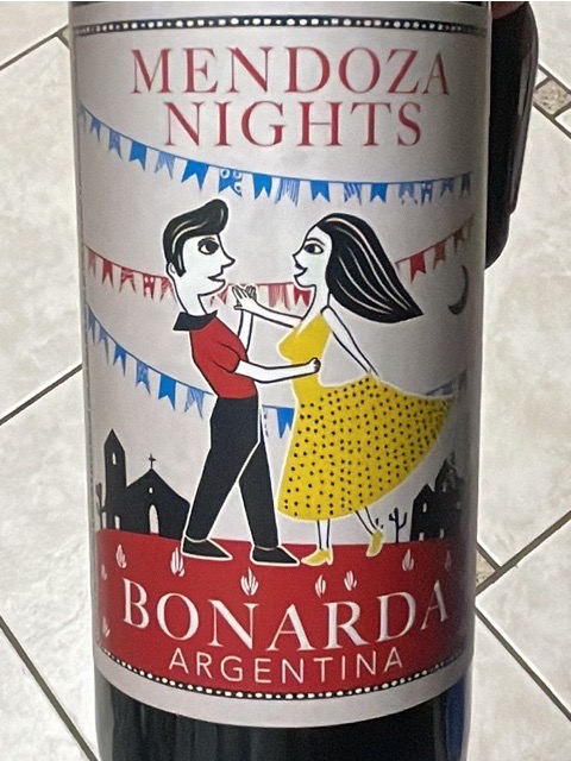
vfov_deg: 65.3
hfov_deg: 51.4
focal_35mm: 27
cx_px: 286
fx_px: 594
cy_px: 380
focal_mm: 1.54
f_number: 2.4
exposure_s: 1/60
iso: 250
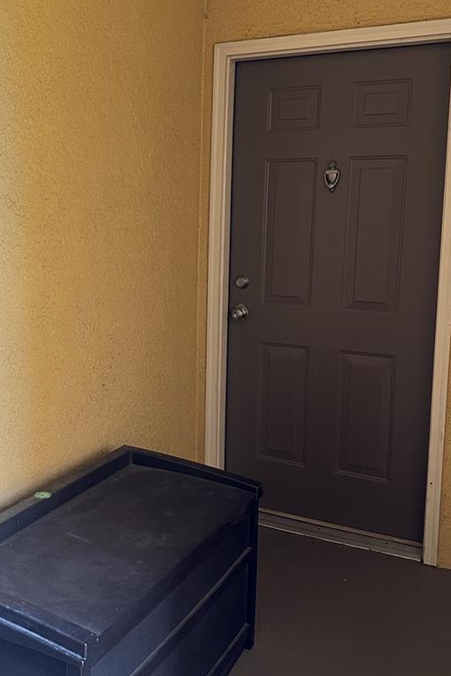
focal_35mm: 39
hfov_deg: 33.9
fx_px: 733
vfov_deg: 49.4
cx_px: 144
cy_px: 298
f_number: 1.78
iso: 250
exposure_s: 1/60
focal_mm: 6.86
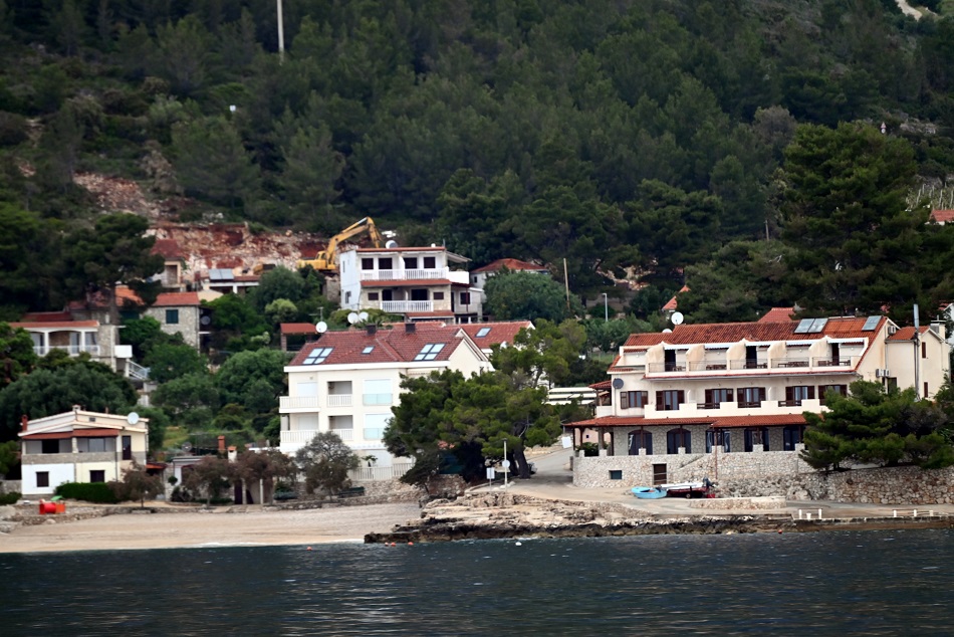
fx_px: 7952
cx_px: 477
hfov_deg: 6.9
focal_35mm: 300
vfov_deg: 4.6
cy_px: 318
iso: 800
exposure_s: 1/500
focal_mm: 300
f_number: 5.6
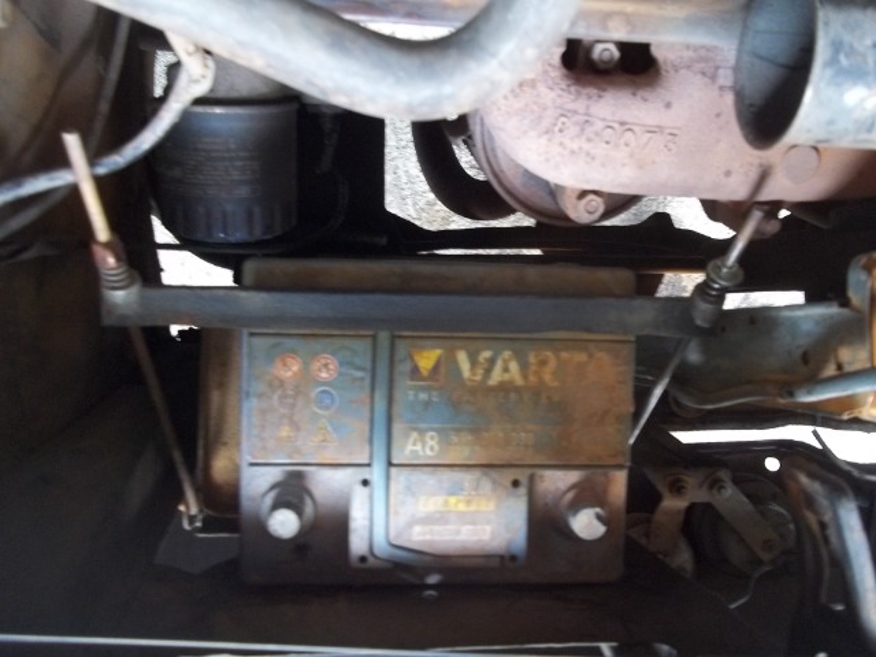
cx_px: 438
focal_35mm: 32
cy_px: 328
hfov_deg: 56.8
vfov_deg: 44.2
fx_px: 810
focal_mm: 5.7
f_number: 2.9
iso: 186
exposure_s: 1/8
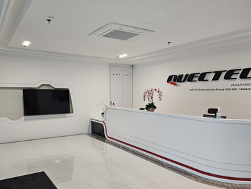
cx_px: 125
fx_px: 210
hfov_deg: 61.6
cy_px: 118
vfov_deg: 47.8
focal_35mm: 29
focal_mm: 6.3
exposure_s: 1/142
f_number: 1.7
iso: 250
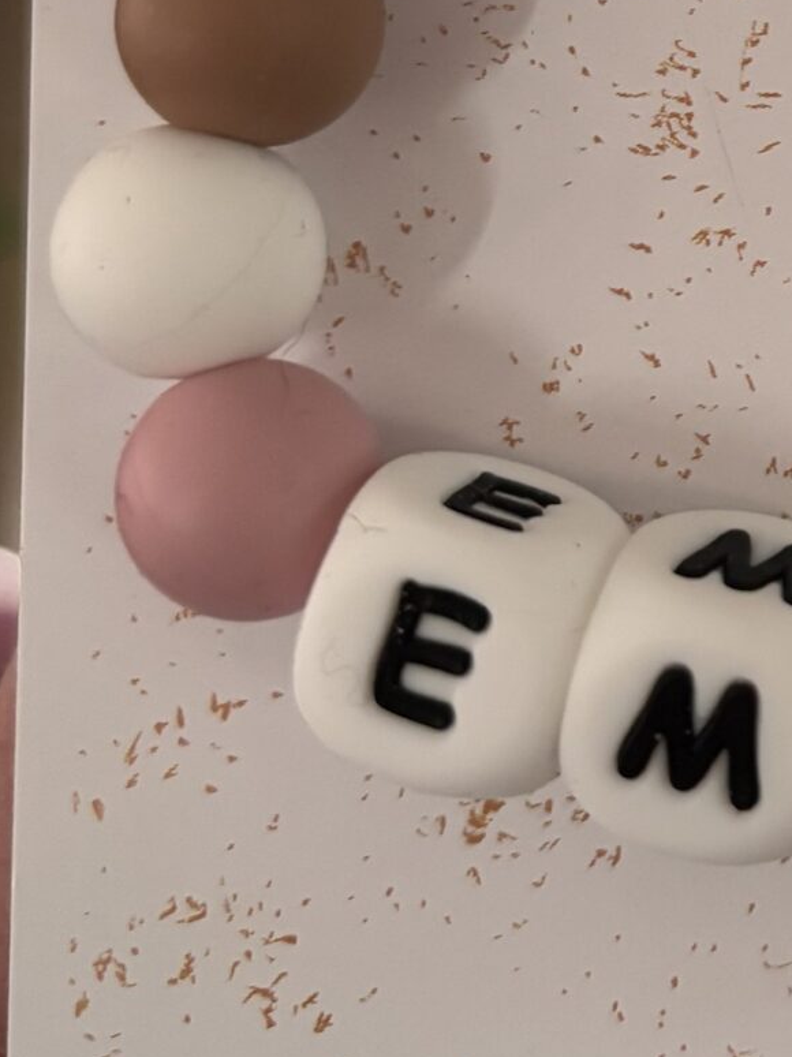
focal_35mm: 86
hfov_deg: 15.4
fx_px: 2625
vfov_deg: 22.0
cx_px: 1305
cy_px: 26
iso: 250
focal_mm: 5.96
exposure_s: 1/50
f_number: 1.6
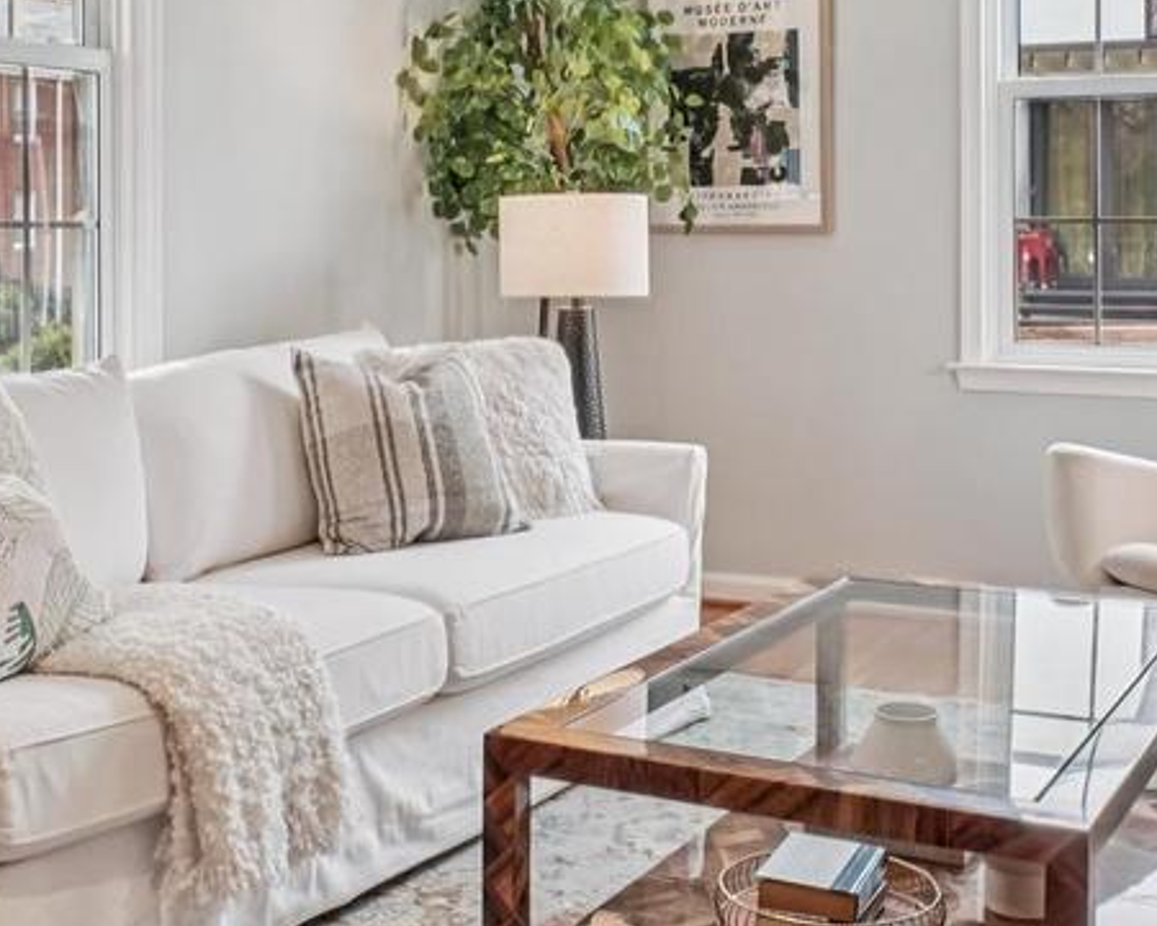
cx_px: 504
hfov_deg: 37.6
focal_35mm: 50
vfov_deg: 29.9
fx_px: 1695
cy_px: 190
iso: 500
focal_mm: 11
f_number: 8
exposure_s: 1/15
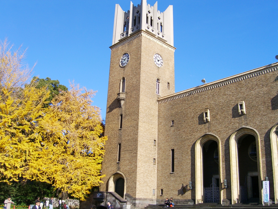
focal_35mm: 38
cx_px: 139
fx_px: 305
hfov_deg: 49.0
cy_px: 104
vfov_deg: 37.7
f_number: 8
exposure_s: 1/125
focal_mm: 7.9
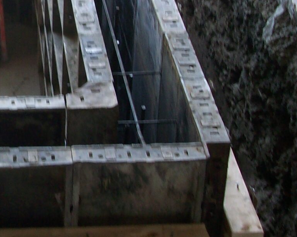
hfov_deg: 16.7
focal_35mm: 111
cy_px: 19
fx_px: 976
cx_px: -38
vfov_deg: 13.7
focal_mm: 5.7
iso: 64
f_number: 2.8
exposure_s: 1/63.9
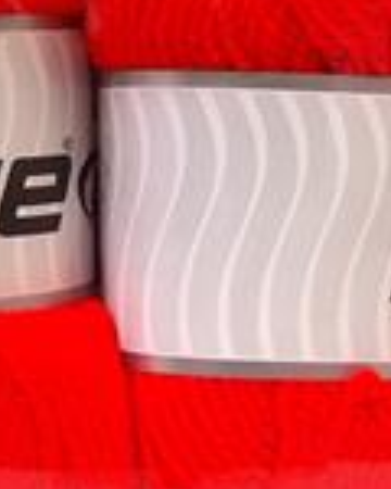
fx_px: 1663
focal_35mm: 115
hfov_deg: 13.4
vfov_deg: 16.7
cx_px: 114
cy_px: 214
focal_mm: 8.96
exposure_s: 1/12.3
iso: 200
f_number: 2.8
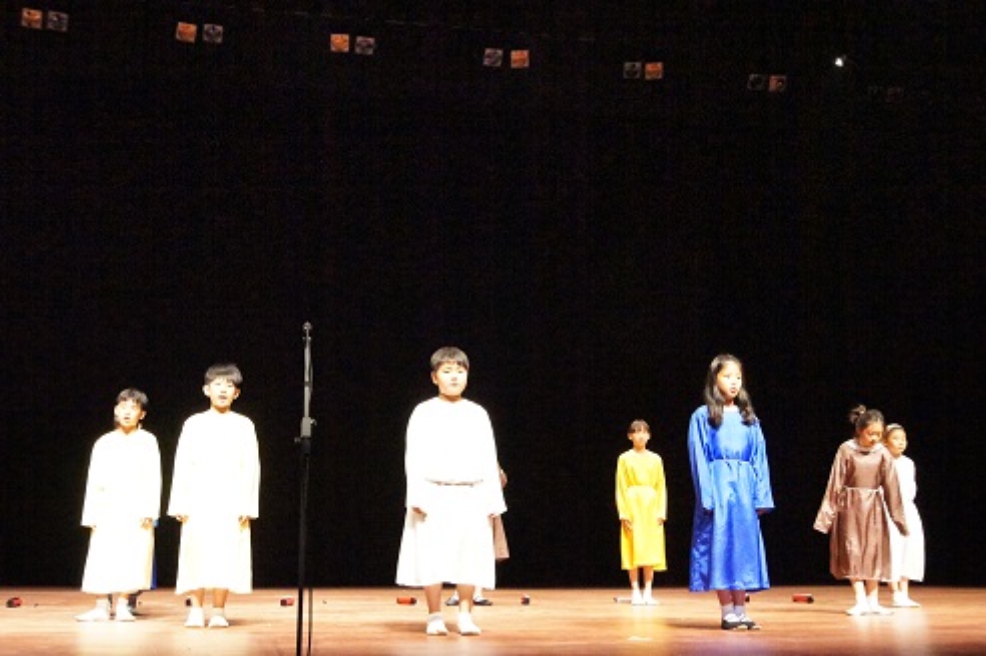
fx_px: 985
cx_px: 493
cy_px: 328
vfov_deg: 36.8
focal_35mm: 36
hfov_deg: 53.2
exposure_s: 1/100
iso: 12800
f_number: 10
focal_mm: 24
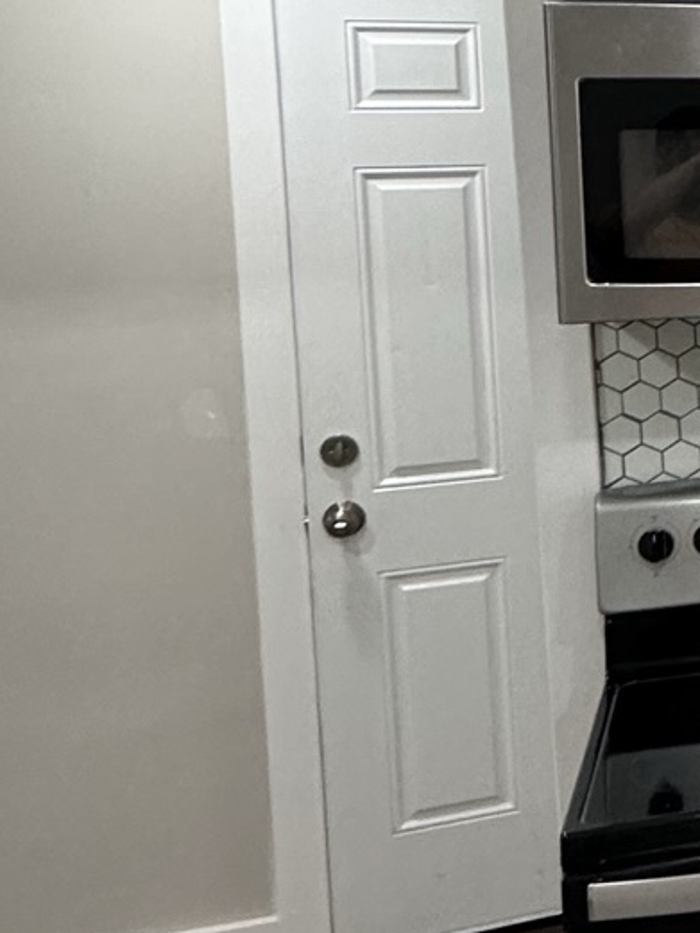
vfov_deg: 34.2
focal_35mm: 55
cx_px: 1300
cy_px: 240
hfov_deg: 19.2
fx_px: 1482
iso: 160
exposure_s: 1/120
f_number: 2.2
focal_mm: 2.22
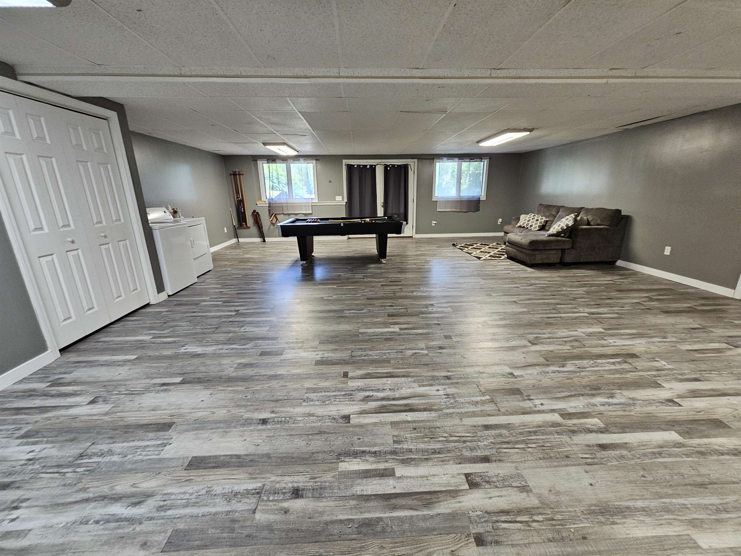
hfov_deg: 106.2
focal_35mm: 13
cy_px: 278
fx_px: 278
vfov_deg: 89.9
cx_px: 370
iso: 500
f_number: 2.2
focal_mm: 2.2
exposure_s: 1/32.5
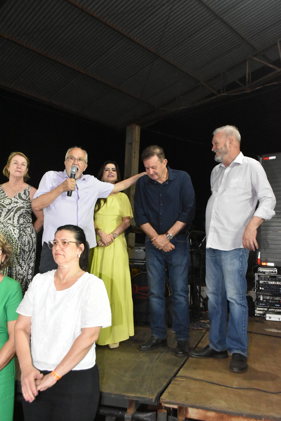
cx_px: 140
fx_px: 351
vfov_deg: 61.9
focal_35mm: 30
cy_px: 210
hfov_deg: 43.7
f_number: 5
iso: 6400
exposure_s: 1/80
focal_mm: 20
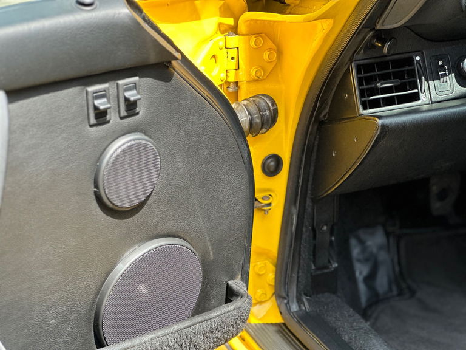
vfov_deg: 19.1
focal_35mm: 77
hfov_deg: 25.3
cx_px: 233
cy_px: 175
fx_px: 1037
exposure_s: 1/121
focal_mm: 9
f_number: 2.8
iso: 50
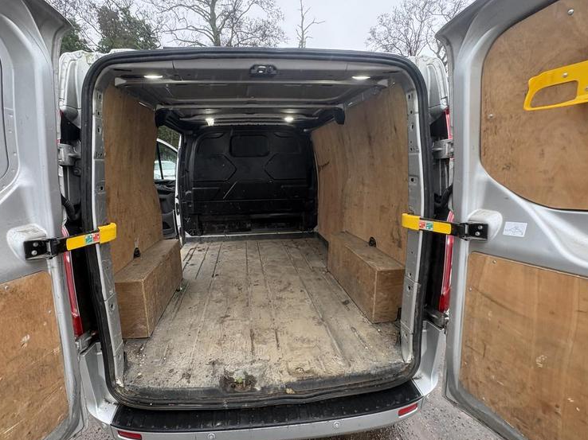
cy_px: 228
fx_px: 289
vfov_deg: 74.7
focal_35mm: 17
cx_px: 268
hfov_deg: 90.8
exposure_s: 1/99
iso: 160
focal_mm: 2.22
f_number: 2.2
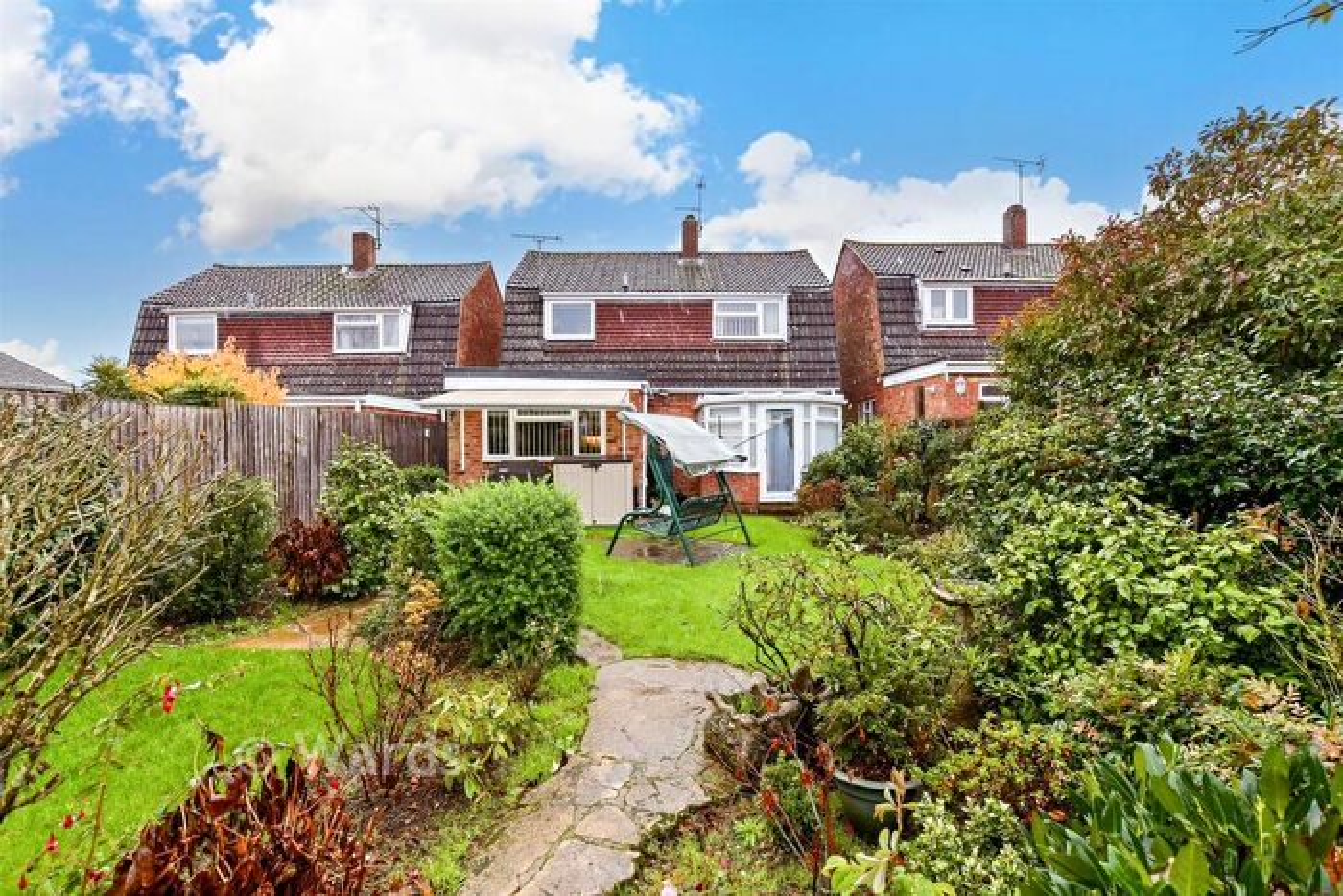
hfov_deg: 100.4
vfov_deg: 77.4
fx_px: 560
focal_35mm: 15
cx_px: 672
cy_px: 448
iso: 320
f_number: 8
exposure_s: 1/60
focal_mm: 10
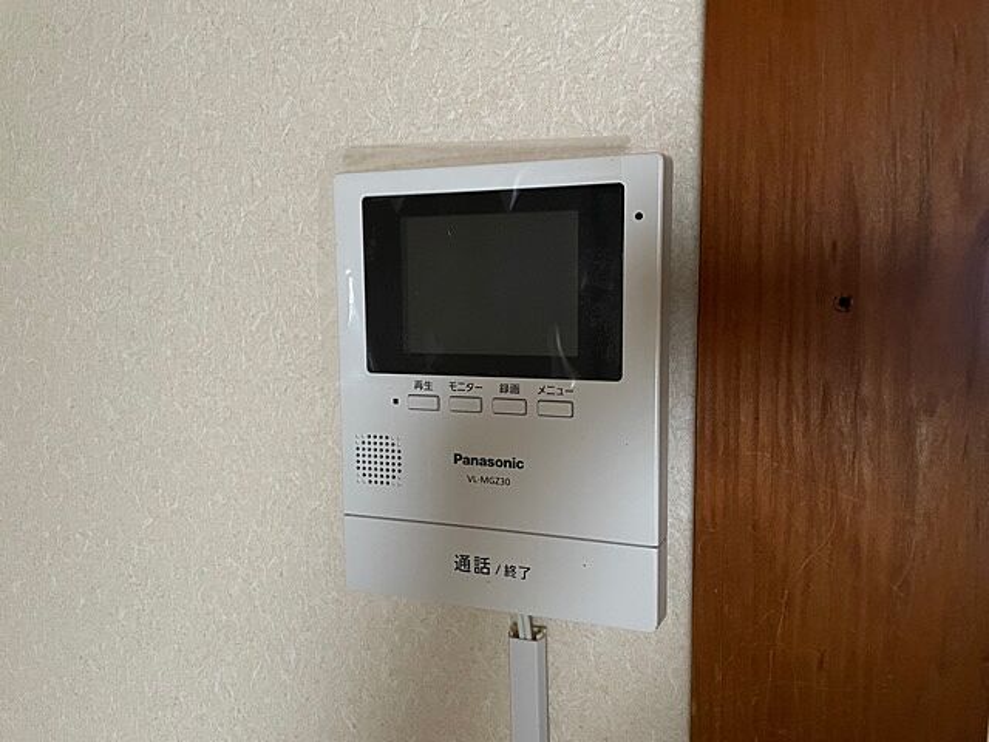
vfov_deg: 53.1
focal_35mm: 26
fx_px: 743
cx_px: 494
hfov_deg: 67.3
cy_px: 371
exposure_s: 1/30
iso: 640
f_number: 1.6
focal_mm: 4.2
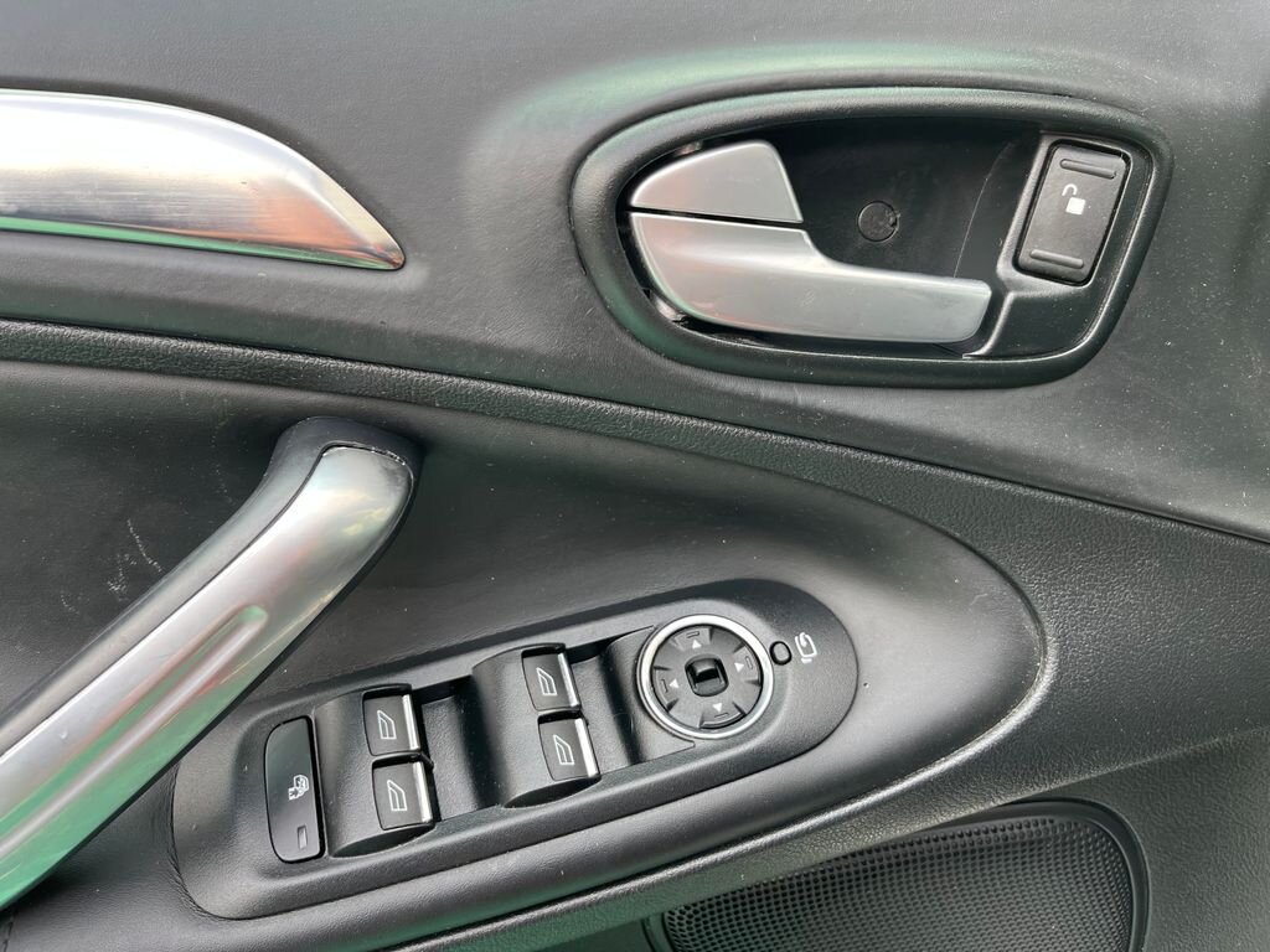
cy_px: 476
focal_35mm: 26
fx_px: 954
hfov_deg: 67.3
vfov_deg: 53.1
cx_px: 635
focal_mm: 5.1
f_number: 1.6
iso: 50
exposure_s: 1/143
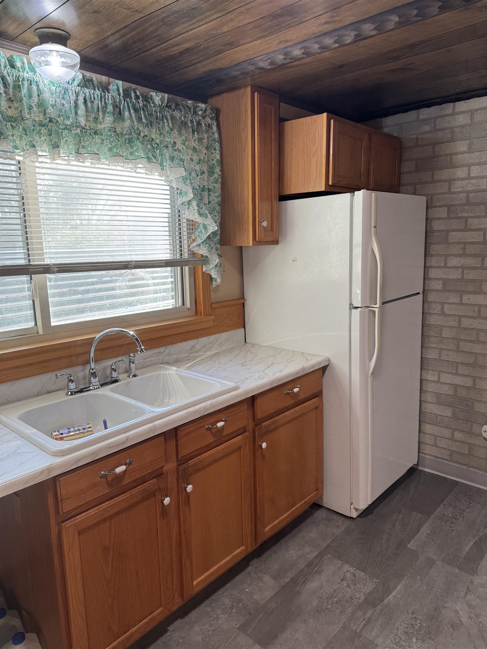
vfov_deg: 71.6
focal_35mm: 24
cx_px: 244
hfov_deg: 56.8
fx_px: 450
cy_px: 324
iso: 80
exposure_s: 1/120
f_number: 1.78
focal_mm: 6.76
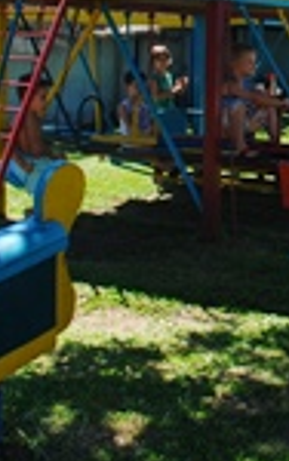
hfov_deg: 16.3
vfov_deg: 25.9
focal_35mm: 78
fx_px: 981
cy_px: 88
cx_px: 312
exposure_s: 1/320
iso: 200
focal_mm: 18
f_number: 5
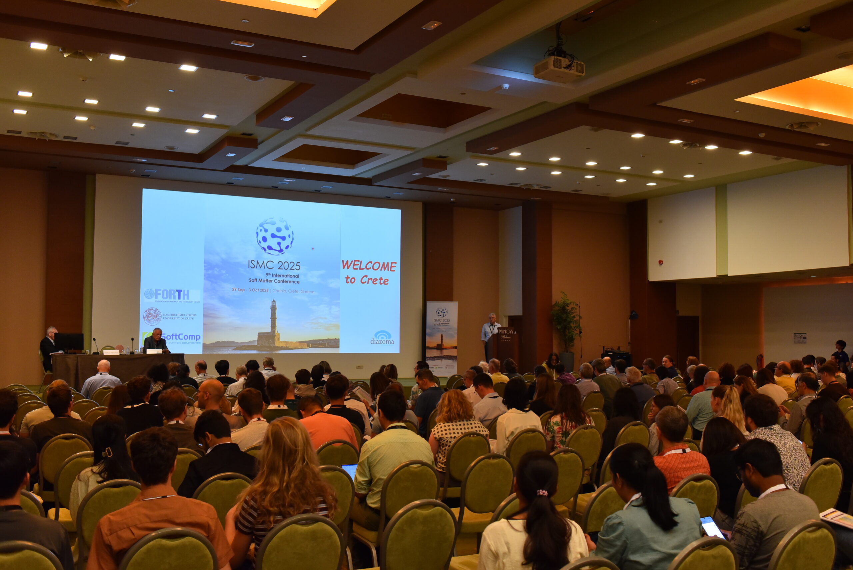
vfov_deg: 37.9
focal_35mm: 35
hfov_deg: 54.4
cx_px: 426
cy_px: 285
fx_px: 830
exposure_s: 1/100
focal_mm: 35
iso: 2000
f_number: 5.6
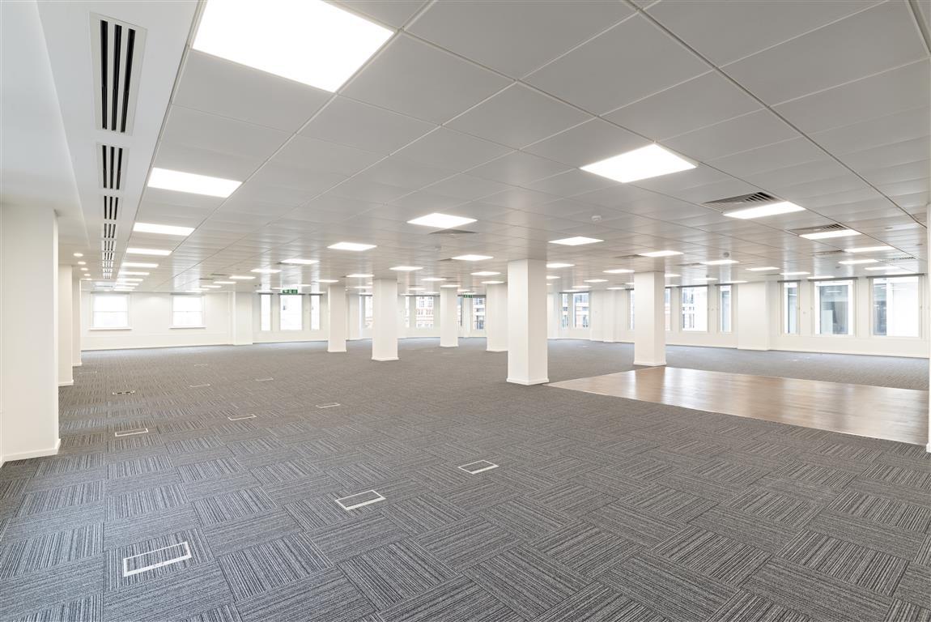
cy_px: 311
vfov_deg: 67.4
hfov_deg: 90.0
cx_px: 466
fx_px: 466
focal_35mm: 18
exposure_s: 1/10
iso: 500
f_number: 9
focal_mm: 18
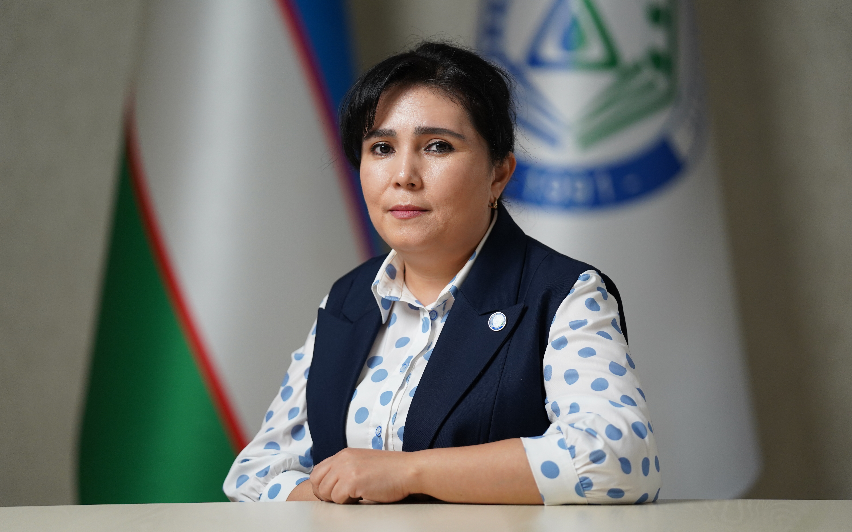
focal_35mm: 169
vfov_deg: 7.8
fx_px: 3924
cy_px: 260
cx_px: 428
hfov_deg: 12.4
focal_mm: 165
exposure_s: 1/400
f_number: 2.8
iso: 1600
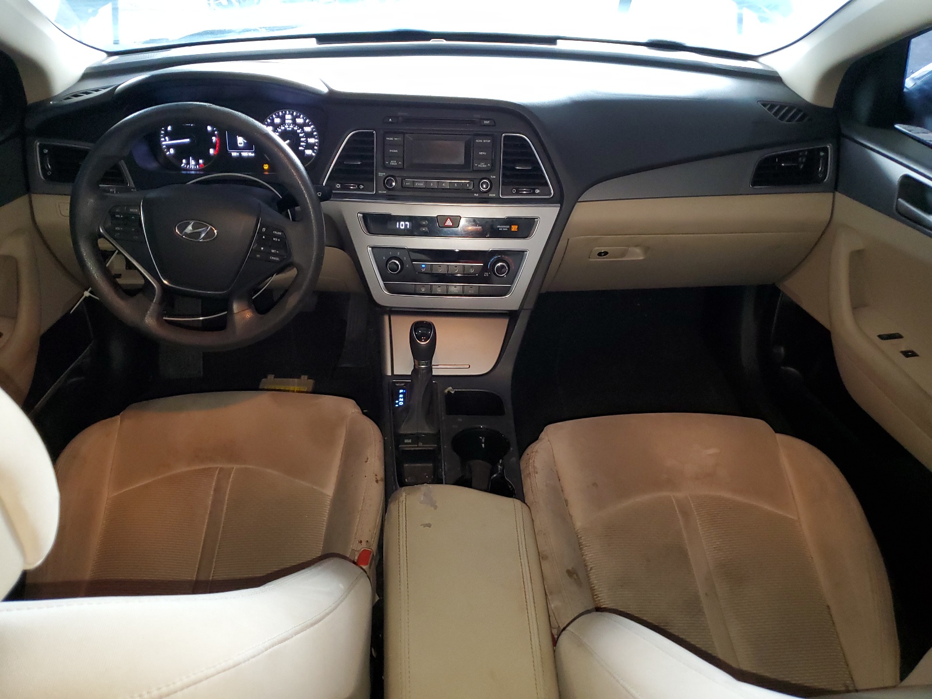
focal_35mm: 26
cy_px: 350
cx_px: 466
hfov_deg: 67.3
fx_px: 700
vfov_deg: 53.1
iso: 316
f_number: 1.5
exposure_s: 1/40
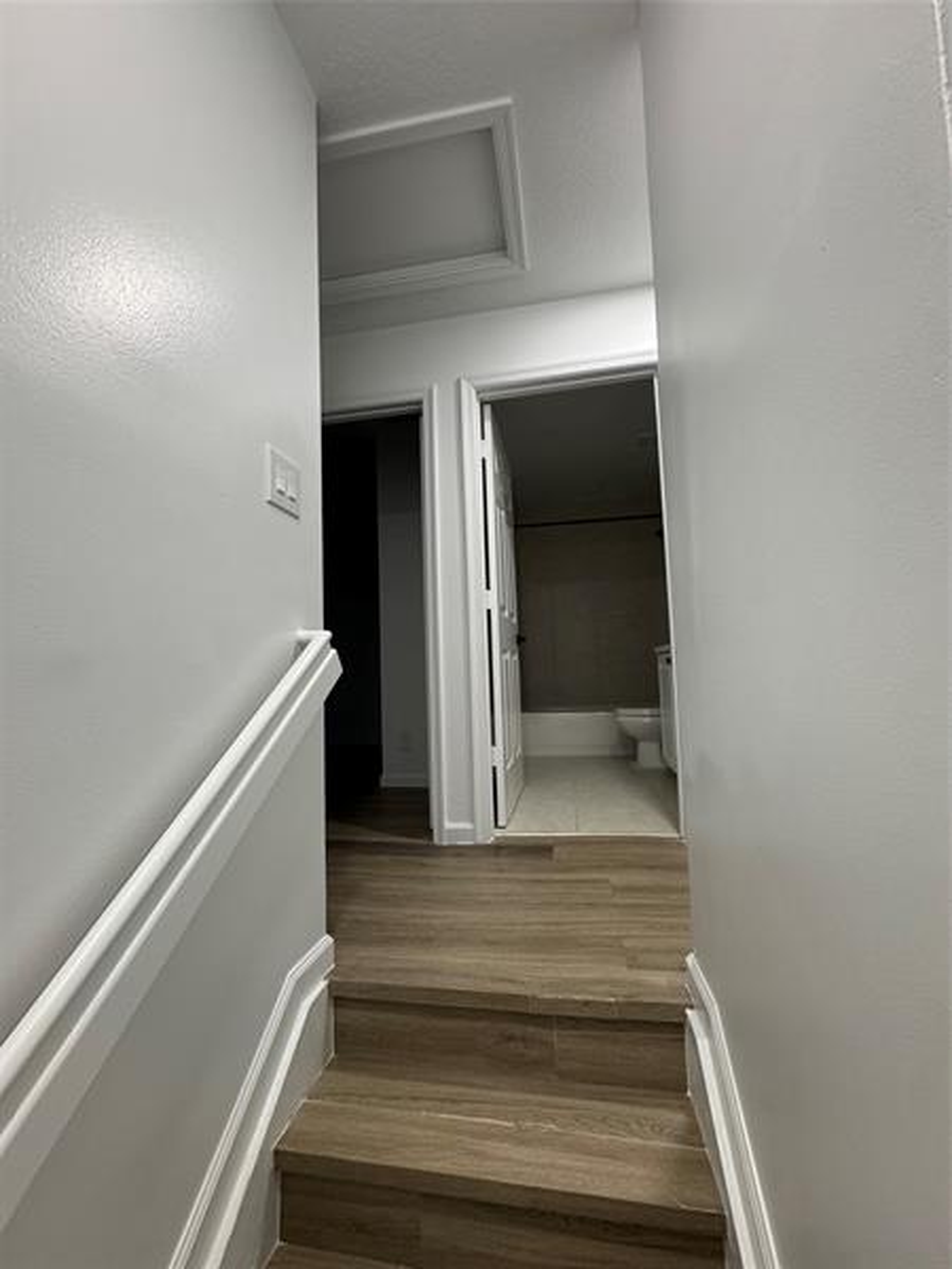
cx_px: 476
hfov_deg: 85.7
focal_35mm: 14
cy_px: 634
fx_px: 513
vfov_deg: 102.1
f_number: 2.2
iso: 250
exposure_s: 1/60
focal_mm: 2.22
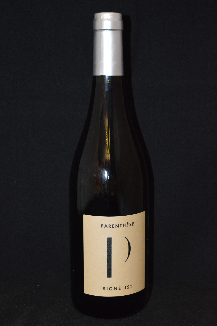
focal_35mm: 60
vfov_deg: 33.4
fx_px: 543
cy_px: 163
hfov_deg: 22.6
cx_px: 108
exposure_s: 1/60
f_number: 5
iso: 3200
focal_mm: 40
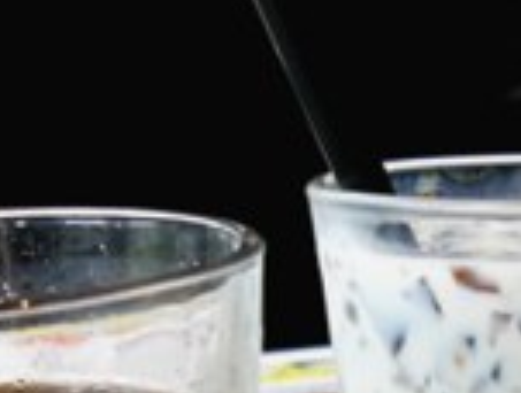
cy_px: 593
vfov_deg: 12.7
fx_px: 1675
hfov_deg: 16.9
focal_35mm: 111
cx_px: 631
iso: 400
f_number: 5.6
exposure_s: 1/50
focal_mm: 14
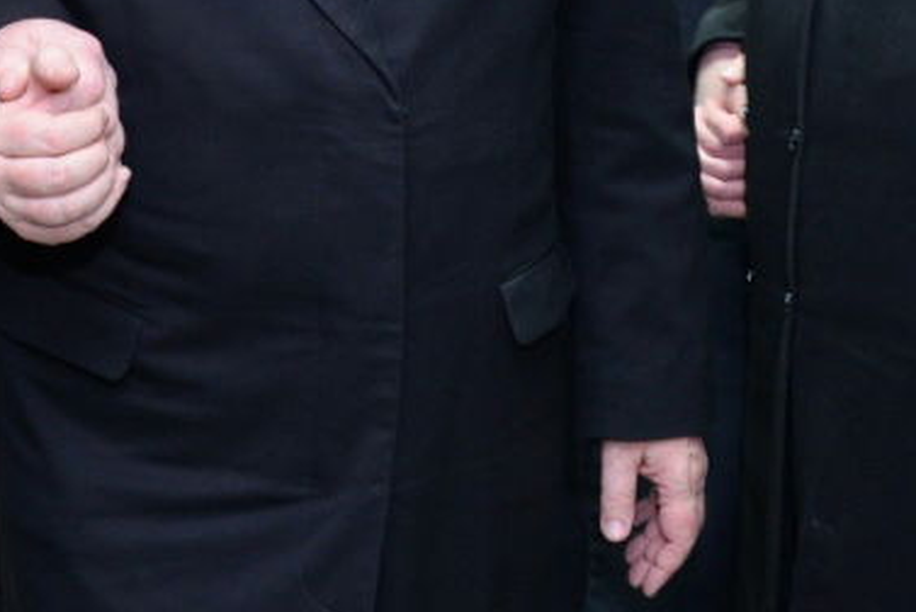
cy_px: -274
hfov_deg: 20.3
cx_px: -129
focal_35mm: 95
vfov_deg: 13.7
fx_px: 2419
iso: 1600
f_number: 5.6
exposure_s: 1/60
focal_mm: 28
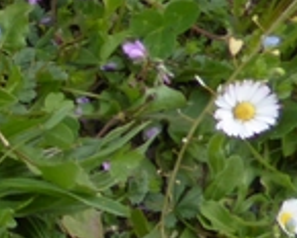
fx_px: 1477
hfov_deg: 8.7
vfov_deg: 8.6
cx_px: -701
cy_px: 515
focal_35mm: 168
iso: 100
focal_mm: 4.3
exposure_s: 1/250
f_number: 3.3
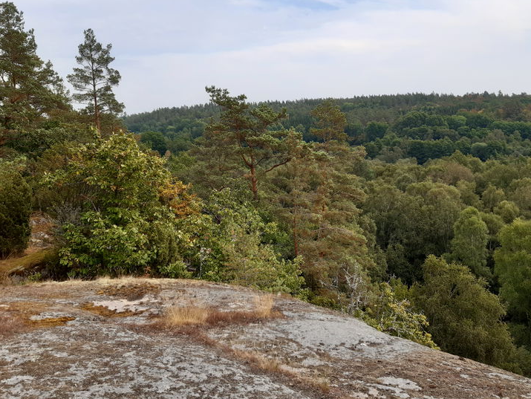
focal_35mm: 31
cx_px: 277
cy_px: 189
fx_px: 476
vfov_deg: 45.5
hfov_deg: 58.3
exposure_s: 1/1256
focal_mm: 3.92
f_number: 1.7
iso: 40
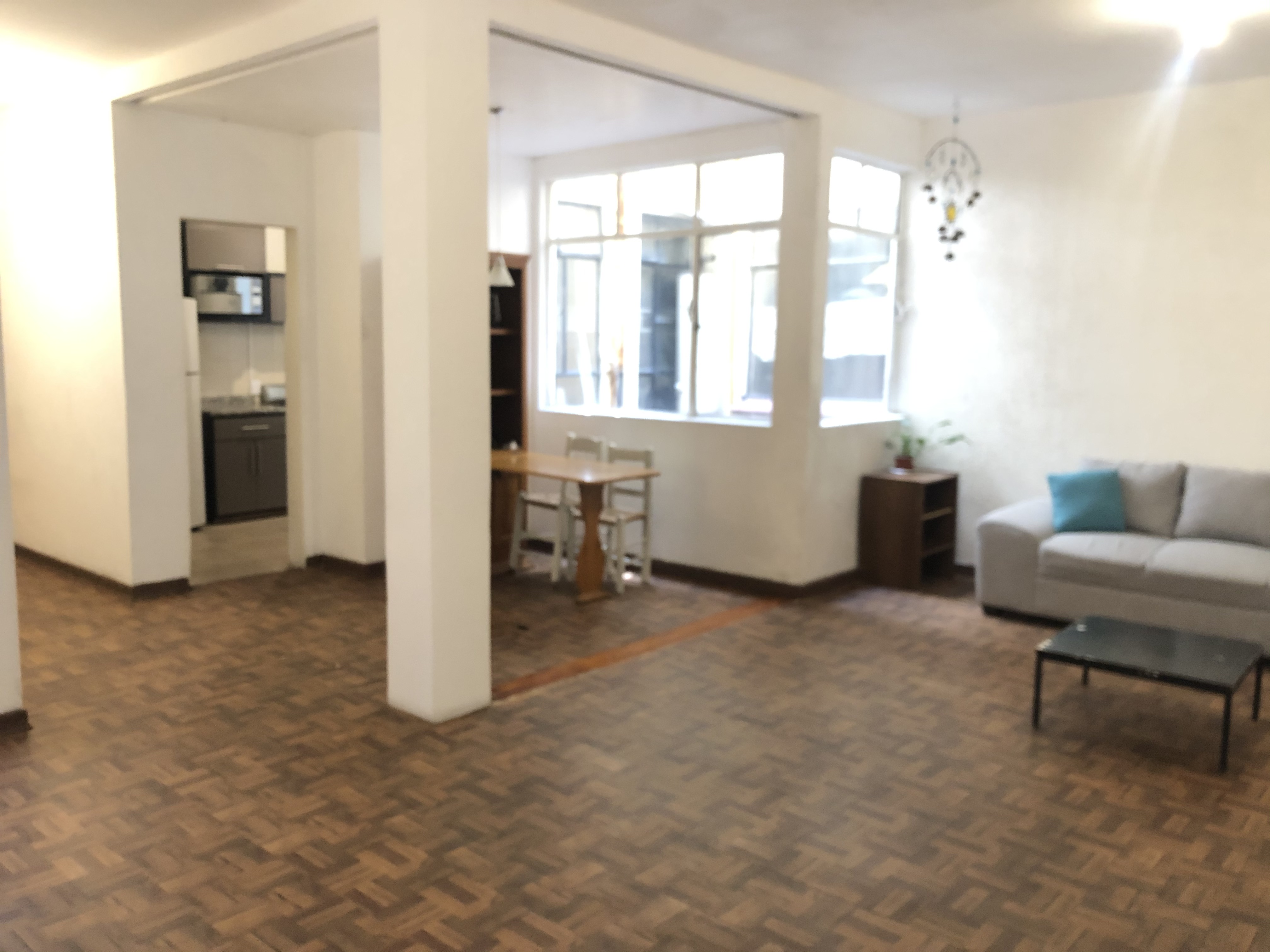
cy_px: 476
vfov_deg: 49.7
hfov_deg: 63.4
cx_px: 635
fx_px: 1027
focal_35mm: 28
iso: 100
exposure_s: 1/9
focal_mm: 4
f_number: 1.8
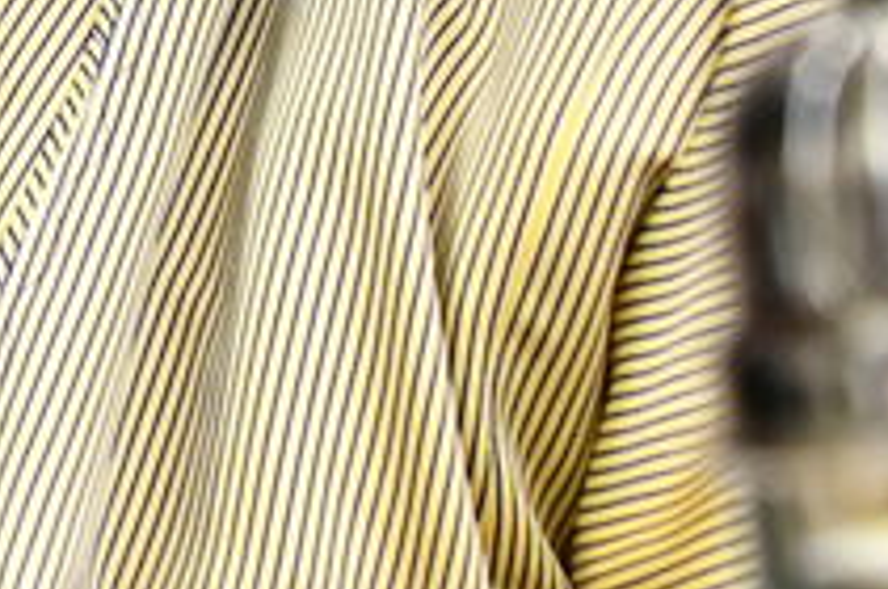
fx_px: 4581
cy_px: -1016
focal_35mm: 186
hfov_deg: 9.7
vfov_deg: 6.8
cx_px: -1296
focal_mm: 28
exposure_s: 1/125
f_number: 5.6
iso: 4000
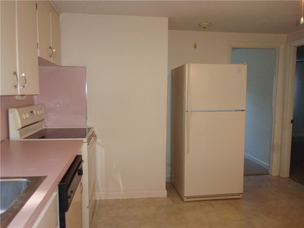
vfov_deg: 49.7
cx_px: 152
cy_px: 114
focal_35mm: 28
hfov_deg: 63.4
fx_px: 246
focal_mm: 5.1
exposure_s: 1/34
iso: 500
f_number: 3.9
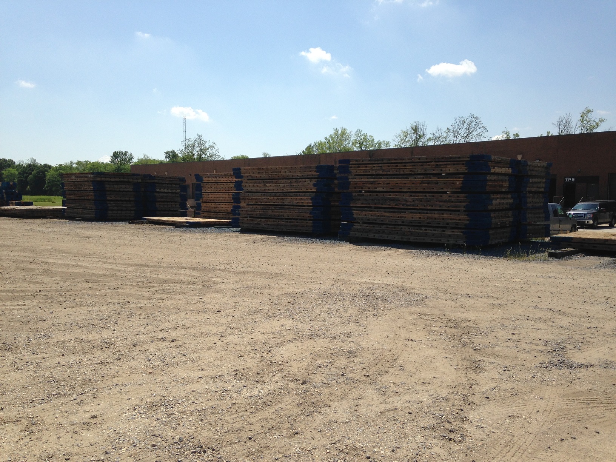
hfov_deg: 55.4
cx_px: 308
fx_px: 587
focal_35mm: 33
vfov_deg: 42.9
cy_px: 231
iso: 50
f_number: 2.4
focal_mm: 4.12
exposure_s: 1/2463
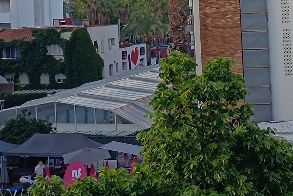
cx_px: 139
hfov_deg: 21.7
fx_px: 765
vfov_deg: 13.9
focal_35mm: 94
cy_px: -72
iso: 52
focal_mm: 5.59
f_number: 1.88
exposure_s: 1/203
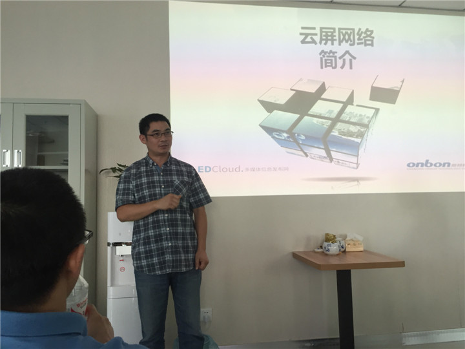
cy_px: 174
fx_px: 390
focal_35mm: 29
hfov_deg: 61.7
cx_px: 232
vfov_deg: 48.2
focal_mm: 4.15
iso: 100
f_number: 2.2
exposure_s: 1/33
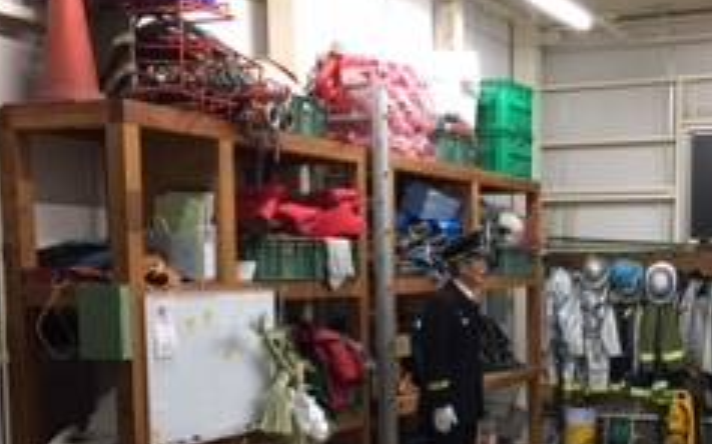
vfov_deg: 21.9
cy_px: 387
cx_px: 484
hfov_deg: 34.7
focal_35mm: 58
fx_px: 1125
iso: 125
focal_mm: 4.15
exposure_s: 1/30
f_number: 2.2
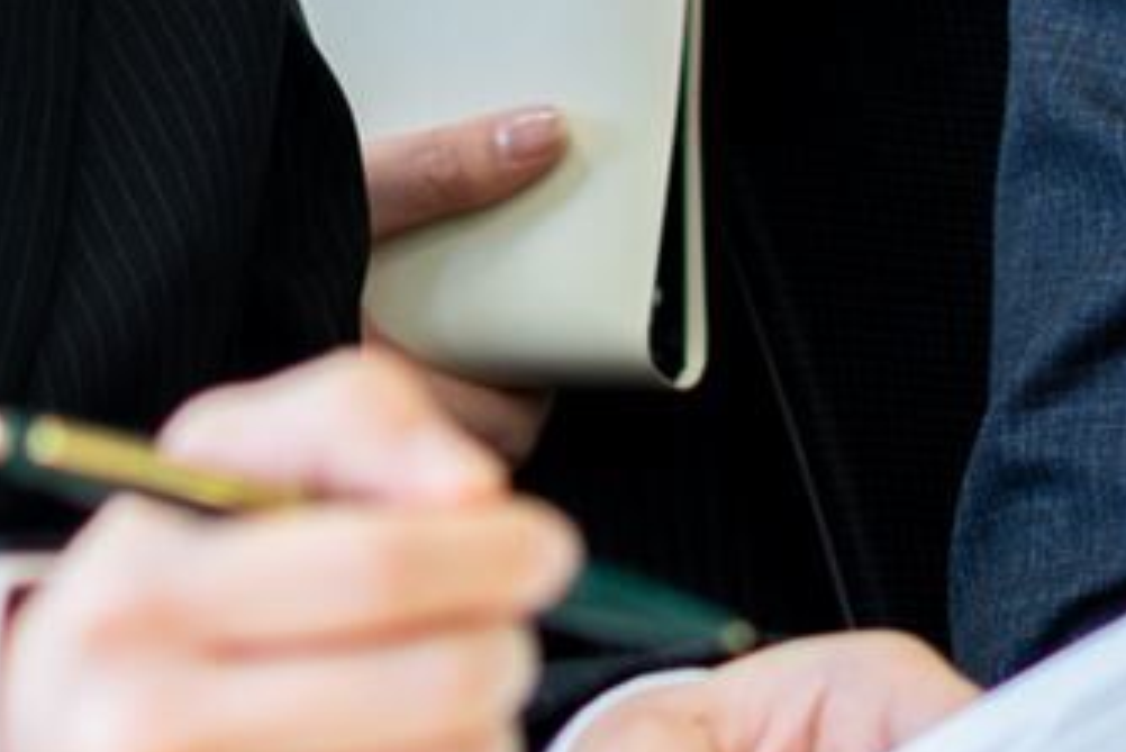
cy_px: -1094
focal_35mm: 488
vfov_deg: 2.8
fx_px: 15269
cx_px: 1537
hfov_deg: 4.2
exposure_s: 1/160
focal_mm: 85
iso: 400
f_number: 3.2
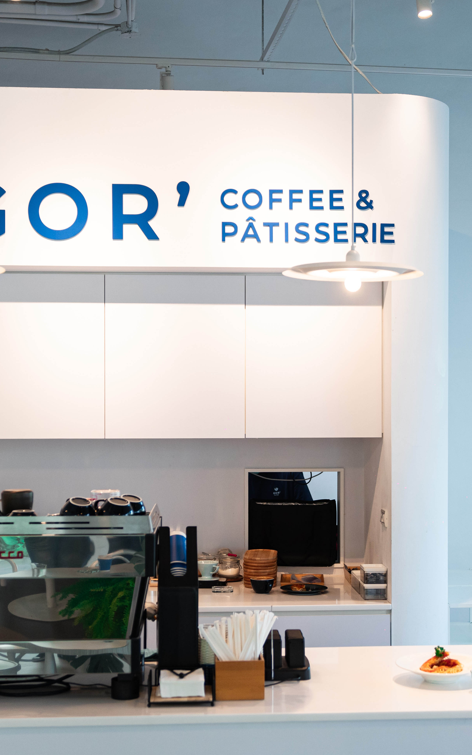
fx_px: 1214
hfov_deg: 22.0
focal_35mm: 59
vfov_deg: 34.5
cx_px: 278
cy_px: 418
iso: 1000
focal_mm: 34
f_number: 2.8
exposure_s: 1/320
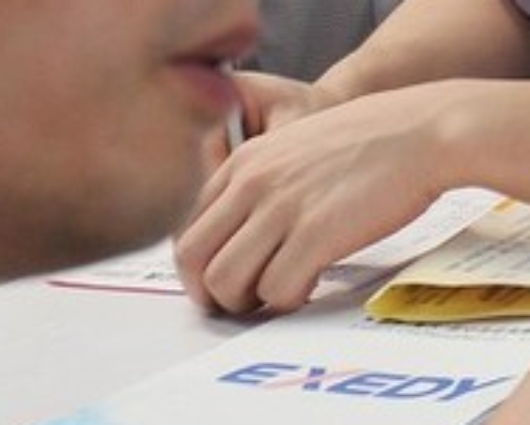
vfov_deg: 6.8
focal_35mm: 215
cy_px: -645
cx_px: 1362
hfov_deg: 8.1
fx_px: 3378
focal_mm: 24
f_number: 4
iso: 400
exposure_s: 1/250
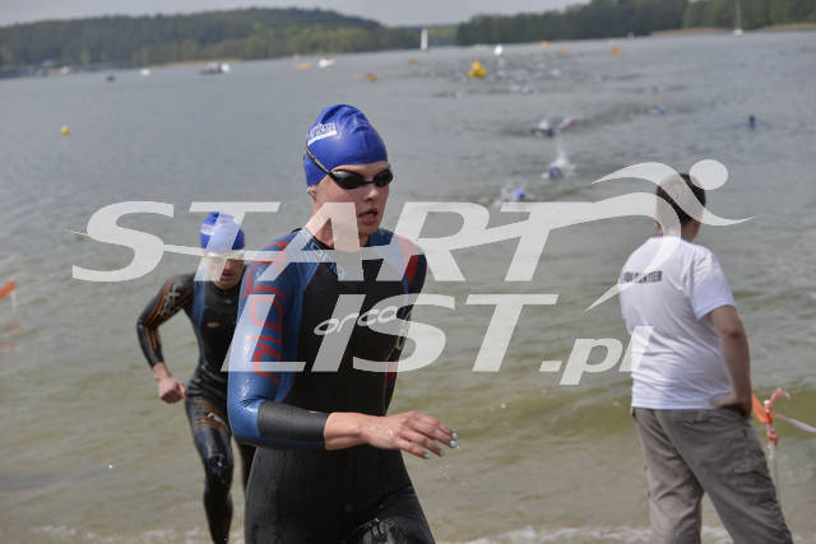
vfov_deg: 19.5
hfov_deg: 28.8
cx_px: 408
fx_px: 1587
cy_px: 272
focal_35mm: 70
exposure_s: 1/2500
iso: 200
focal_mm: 70
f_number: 5.6
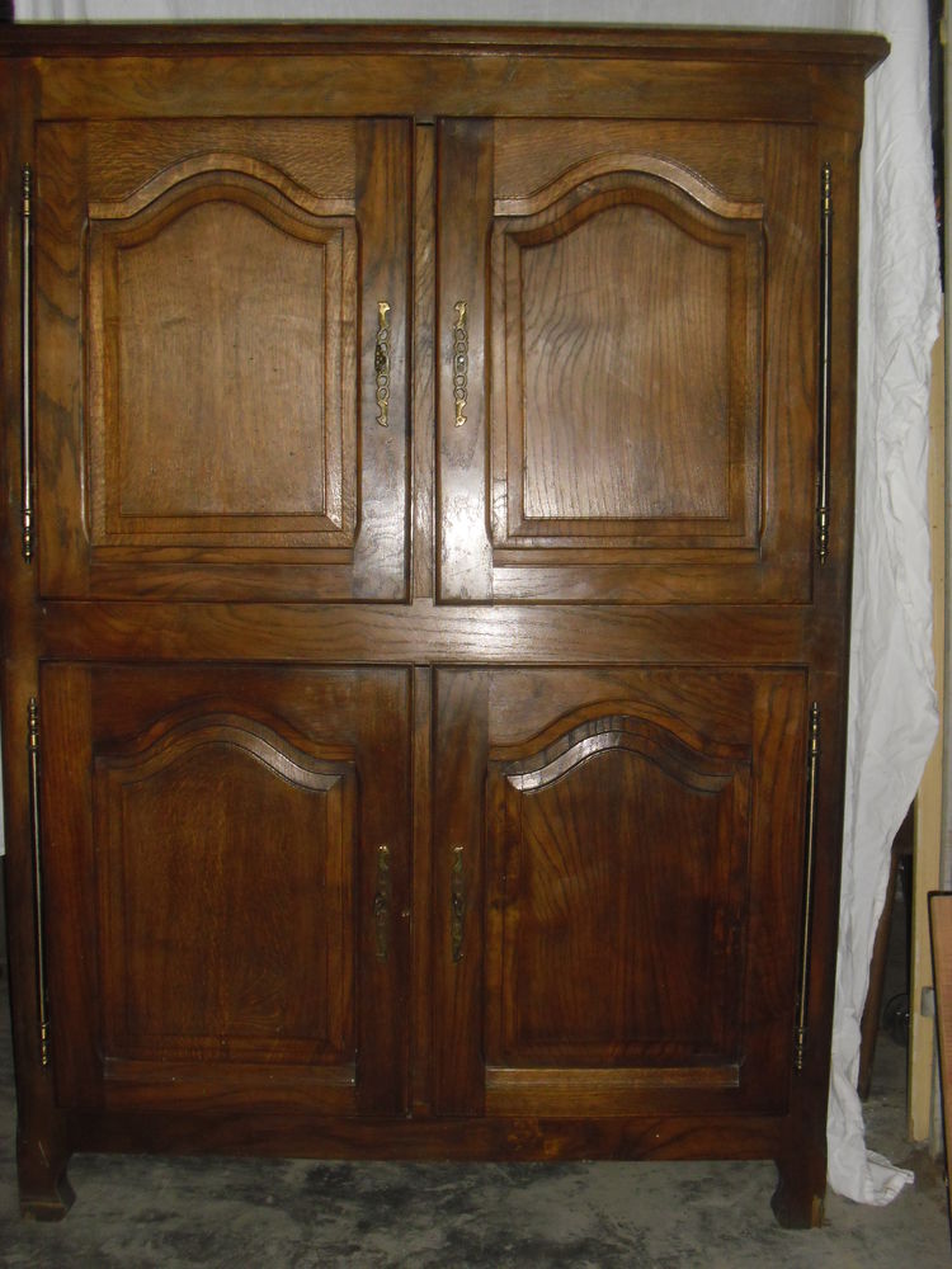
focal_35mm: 36
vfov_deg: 51.4
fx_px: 1320
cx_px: 476
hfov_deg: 39.7
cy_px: 634
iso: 200
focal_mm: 6.3
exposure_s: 1/60
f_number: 3.1
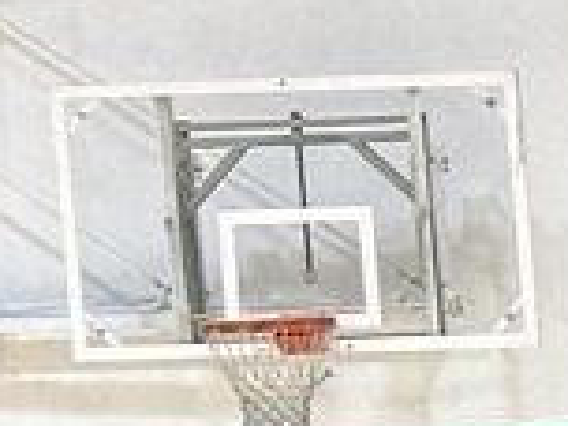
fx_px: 6219
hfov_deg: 4.8
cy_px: 833
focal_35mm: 379
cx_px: 2149
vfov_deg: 3.9
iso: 125
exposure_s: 1/50
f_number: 1.78
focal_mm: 6.86
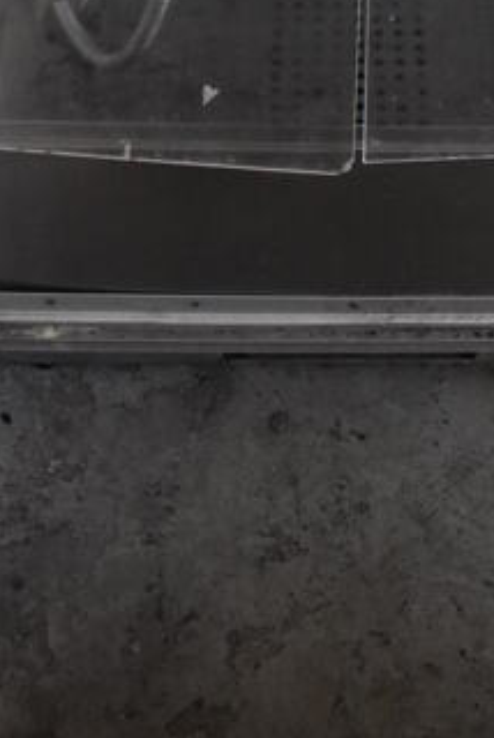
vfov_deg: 22.6
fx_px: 1581
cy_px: -292
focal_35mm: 77
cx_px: 367
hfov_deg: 17.7
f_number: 3.5
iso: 2800
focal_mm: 18
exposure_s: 1/125
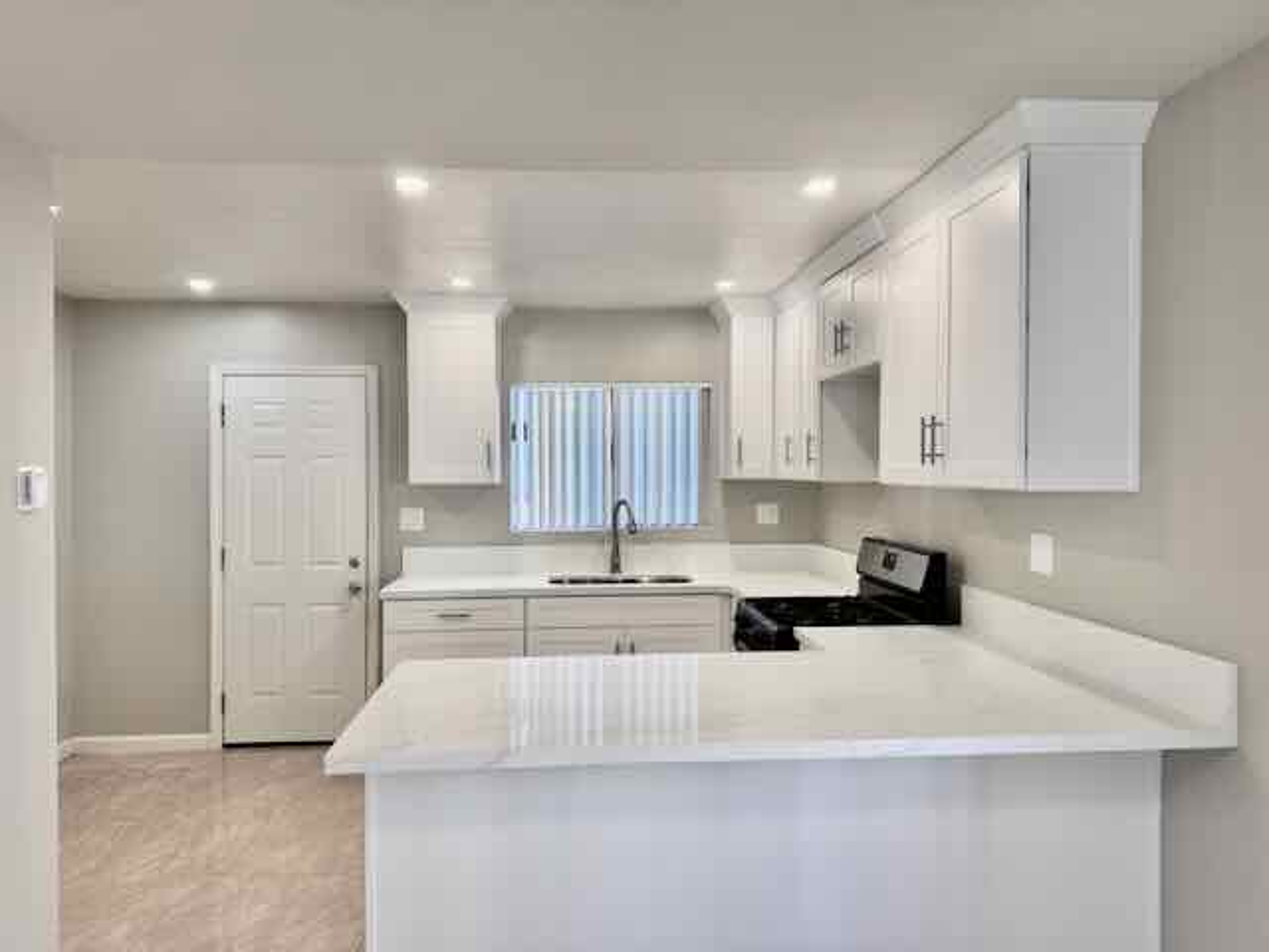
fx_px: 880
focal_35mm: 24
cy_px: 476
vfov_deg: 56.8
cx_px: 634
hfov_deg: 71.6
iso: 64
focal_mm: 6.76
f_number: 1.78
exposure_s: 1/120
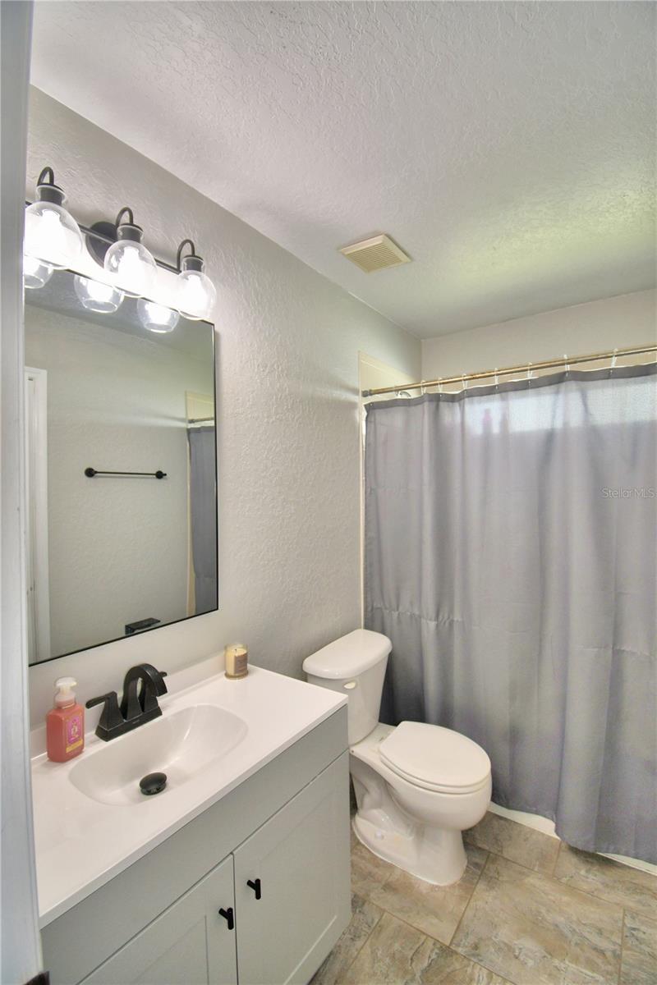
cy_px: 492
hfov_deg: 77.3
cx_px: 328
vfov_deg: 100.4
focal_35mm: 15
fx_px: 411
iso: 200
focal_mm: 10
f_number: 4.5
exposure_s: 1/60
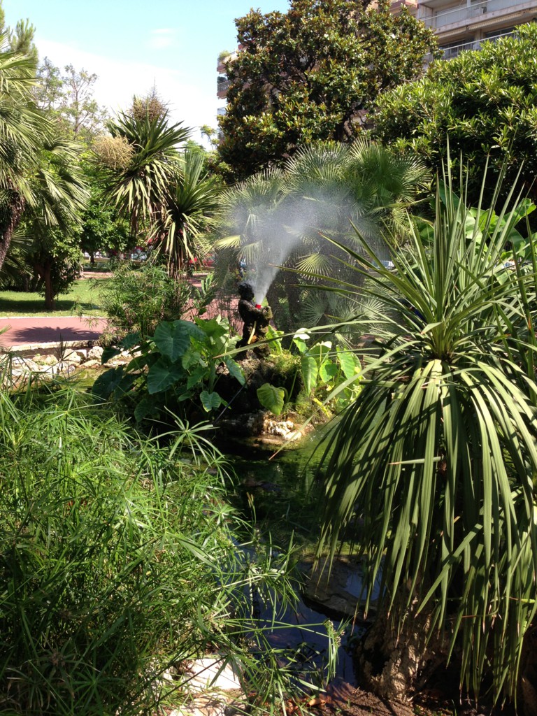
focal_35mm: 33
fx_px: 683
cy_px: 358
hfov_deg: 42.9
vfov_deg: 55.4
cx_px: 268
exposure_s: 1/471
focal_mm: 4.13
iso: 50
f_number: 2.4
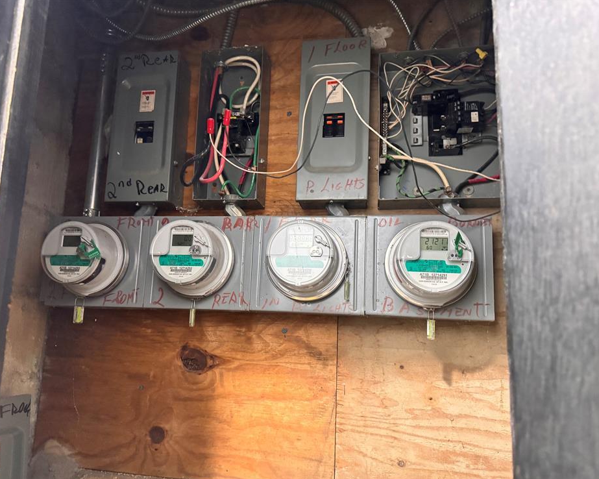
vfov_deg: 54.9
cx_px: 282
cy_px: 247
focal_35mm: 26
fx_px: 461
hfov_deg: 66.0
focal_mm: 6.76
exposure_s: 1/30
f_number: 1.78
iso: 1250
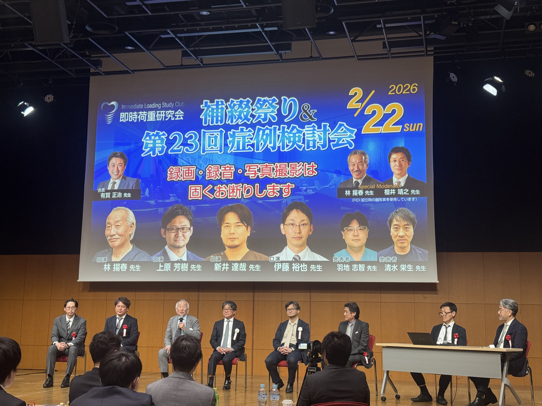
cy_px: 203
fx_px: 752
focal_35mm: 48
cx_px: 271
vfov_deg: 30.3
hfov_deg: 39.7
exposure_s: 1/60
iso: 200
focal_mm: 6.76
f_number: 1.78
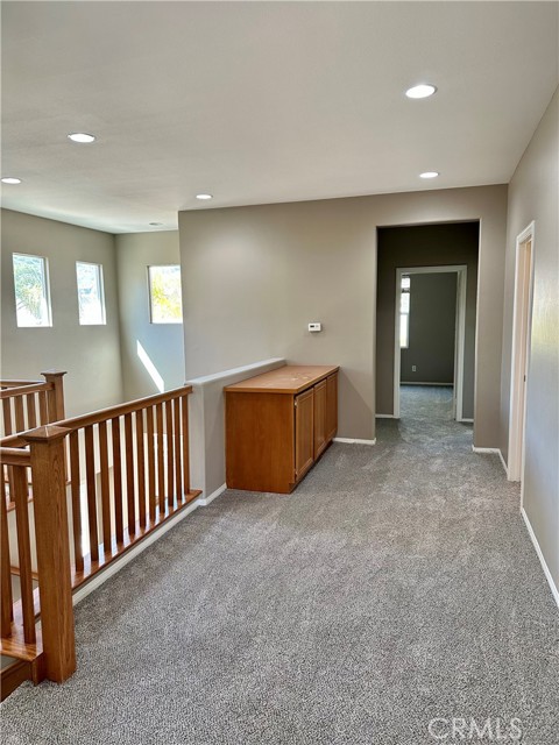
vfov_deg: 71.6
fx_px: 517
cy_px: 372
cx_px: 280
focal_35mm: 24
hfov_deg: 56.8
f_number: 1.78
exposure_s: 1/120
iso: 160
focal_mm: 6.86
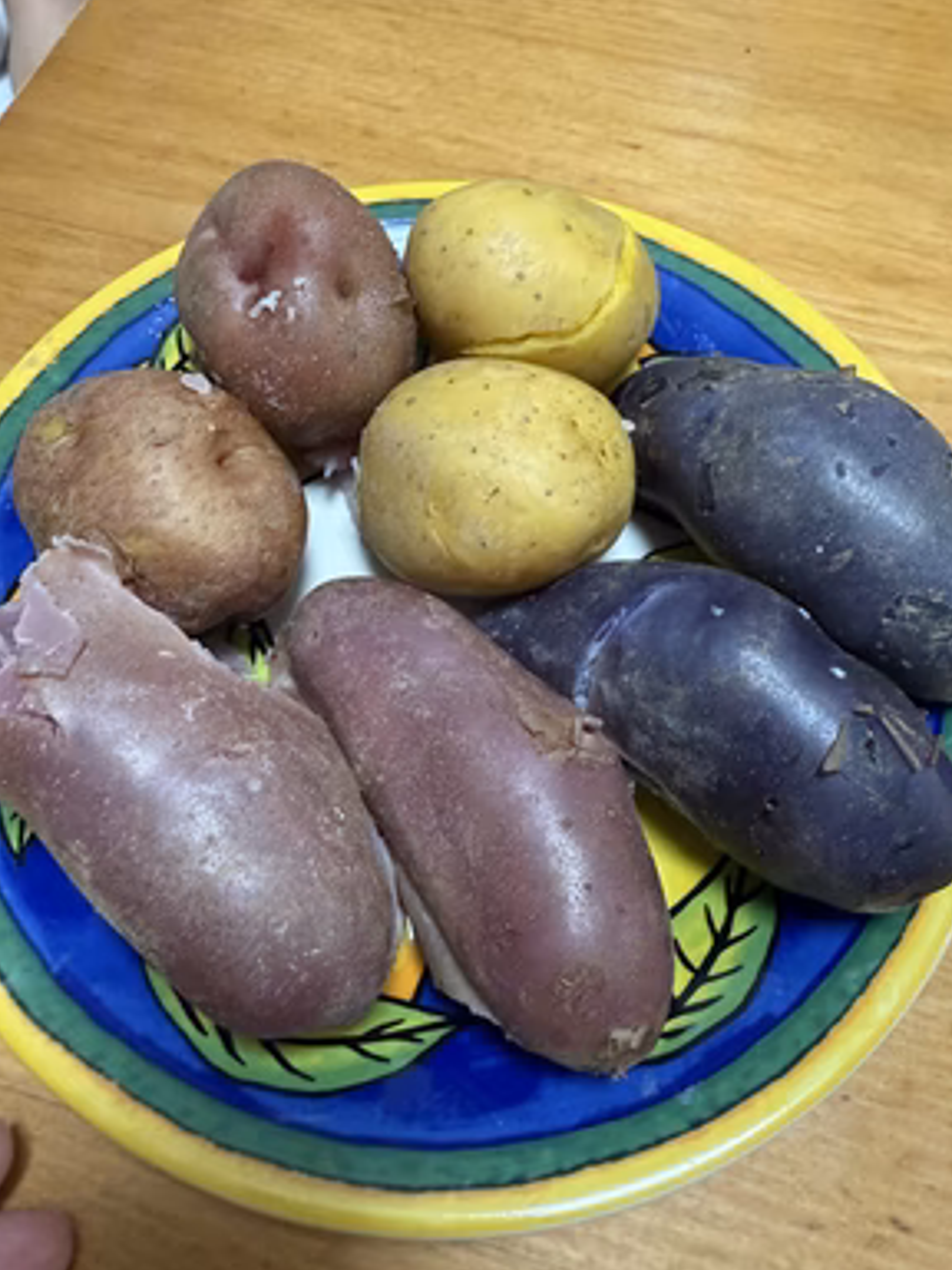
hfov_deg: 54.9
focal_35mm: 25
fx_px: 917
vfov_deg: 69.4
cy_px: 628
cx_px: 489
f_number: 2.2
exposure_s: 1/60
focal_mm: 2.22
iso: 400
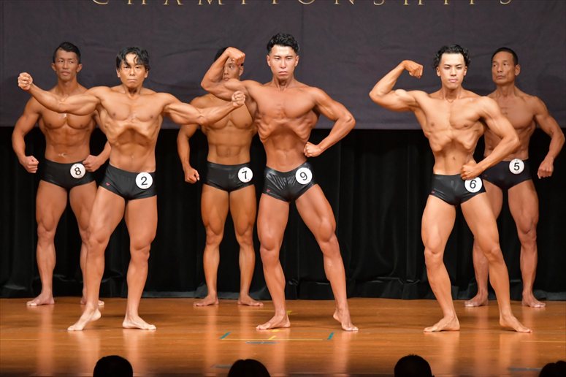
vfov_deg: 5.4
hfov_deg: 8.1
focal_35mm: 255
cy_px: 188
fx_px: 4007
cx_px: 283
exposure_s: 1/400
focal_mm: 170
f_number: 5.6
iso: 6400
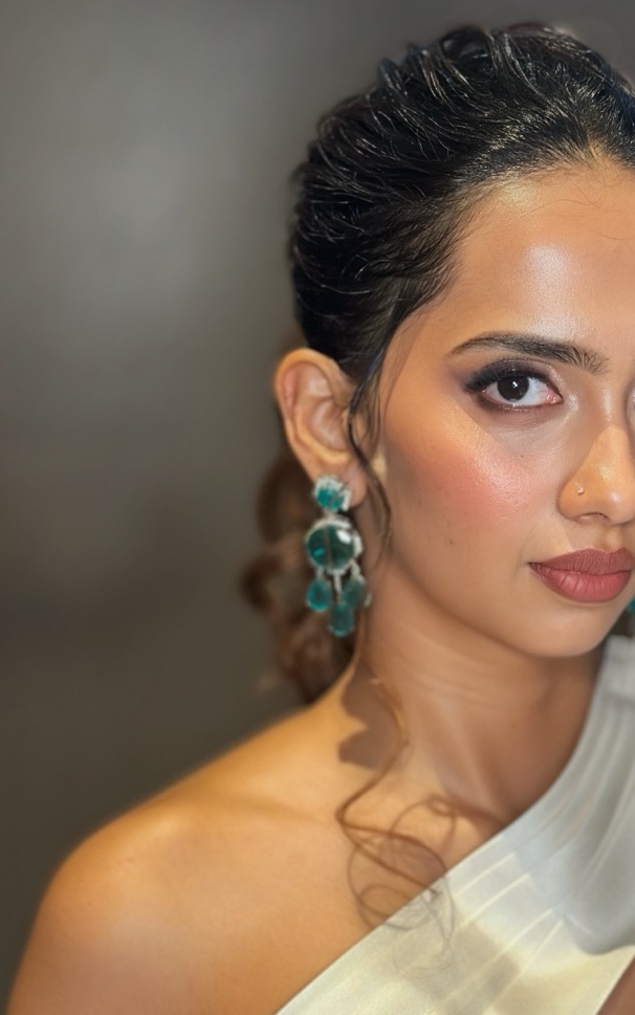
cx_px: 533
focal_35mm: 84
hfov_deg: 15.4
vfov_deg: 24.6
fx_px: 2325
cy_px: 646
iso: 250
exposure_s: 1/50
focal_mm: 6.86
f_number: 1.78
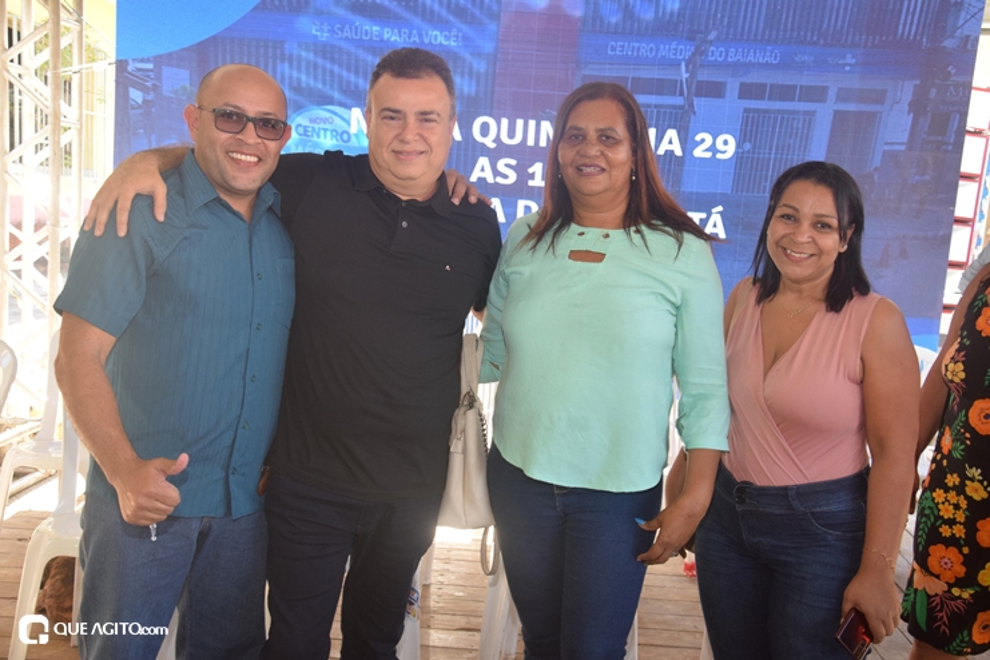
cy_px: 330
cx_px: 495
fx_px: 1072
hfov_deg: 49.6
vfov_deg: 34.2
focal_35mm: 39
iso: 800
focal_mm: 26
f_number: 5.6
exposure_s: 1/125
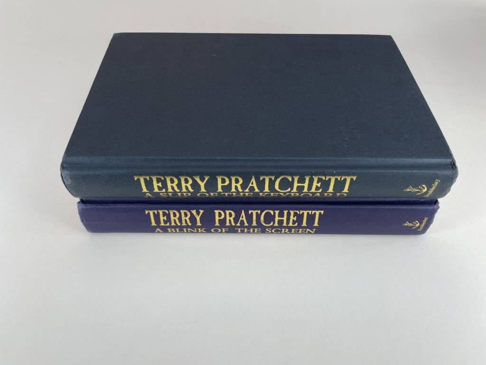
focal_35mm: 26
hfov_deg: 67.3
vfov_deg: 53.1
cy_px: 182
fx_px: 365
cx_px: 243
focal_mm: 4.2
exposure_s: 1/100
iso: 50
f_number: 1.6
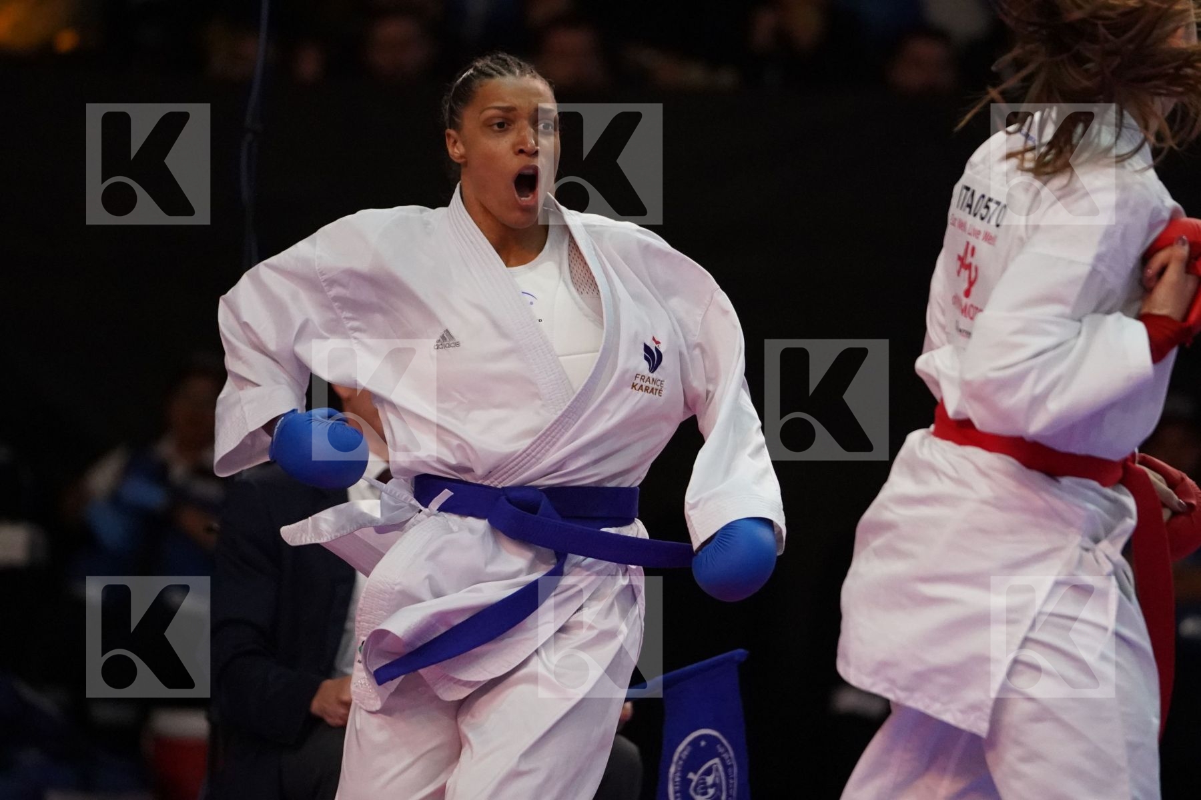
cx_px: 600
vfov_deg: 4.6
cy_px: 400
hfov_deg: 6.9
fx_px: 10008
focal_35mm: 300
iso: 6400
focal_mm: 200
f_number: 2.8
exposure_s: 1/1000
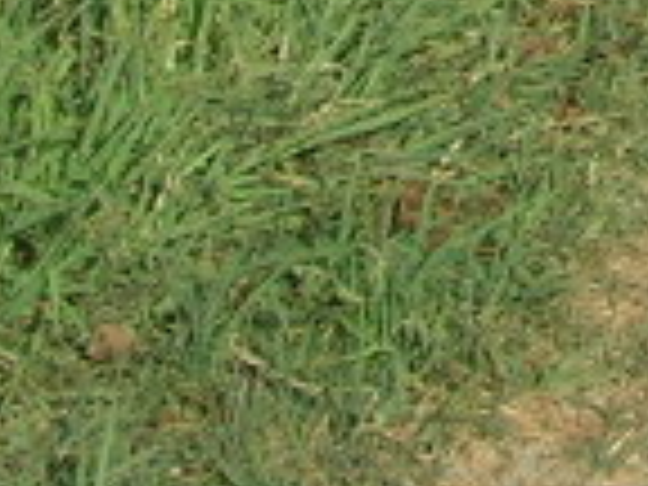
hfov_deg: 6.8
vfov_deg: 5.2
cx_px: 1674
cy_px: -1044
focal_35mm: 271
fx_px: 5073
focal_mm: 7.8
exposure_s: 1/558
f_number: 4.8
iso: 64
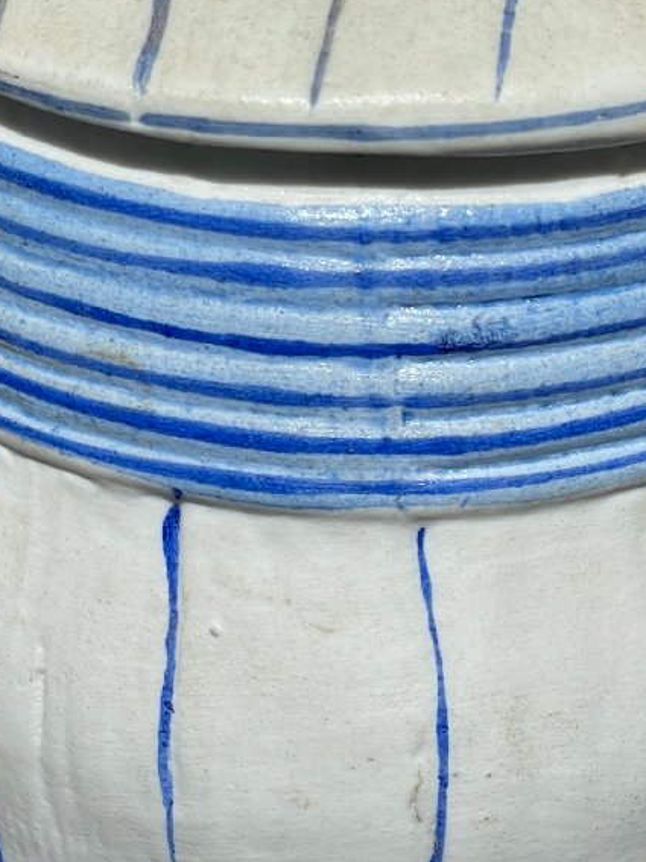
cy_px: -21
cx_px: 445
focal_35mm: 110
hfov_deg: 13.4
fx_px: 2738
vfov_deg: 17.4
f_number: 2
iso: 25
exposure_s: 1/5319
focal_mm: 6
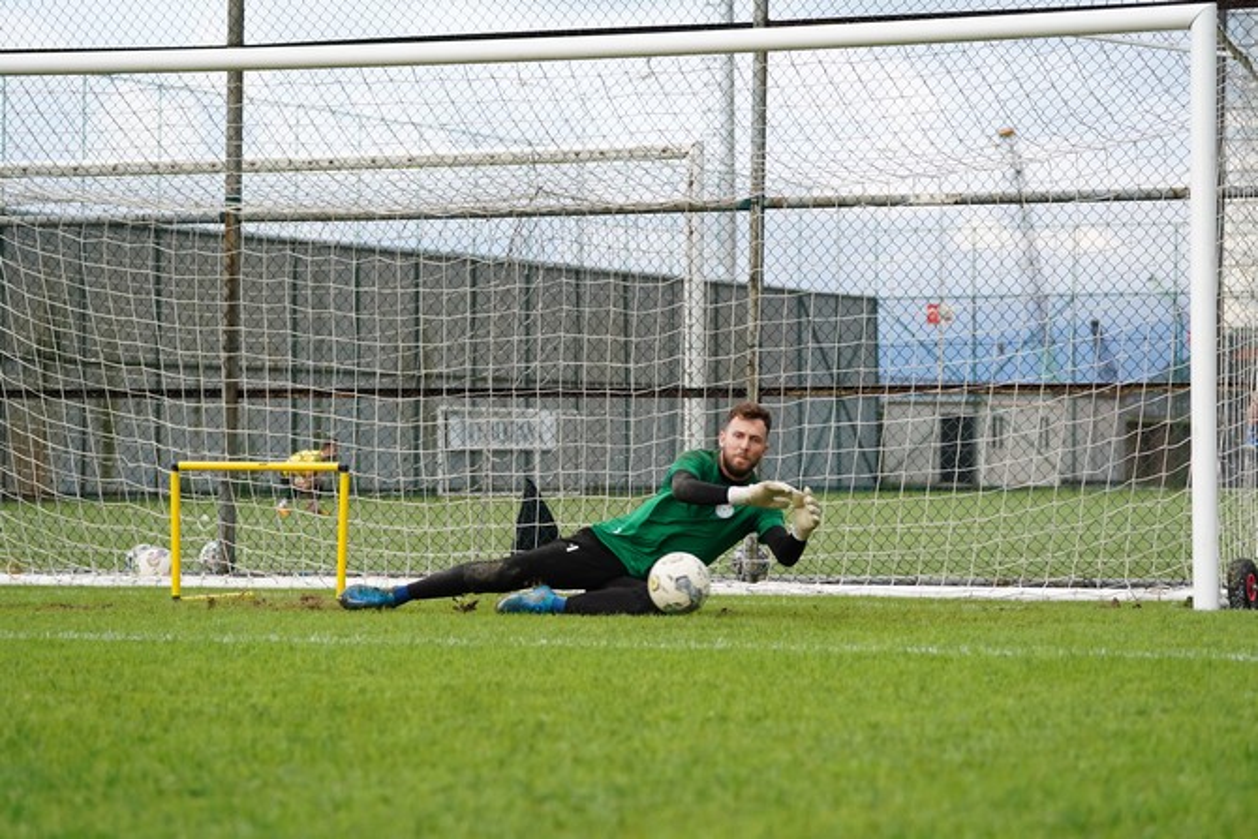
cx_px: 629
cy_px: 420
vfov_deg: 10.6
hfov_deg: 15.8
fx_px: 4543
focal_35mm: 130
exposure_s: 1/800
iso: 2500
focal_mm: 130
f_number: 5.6
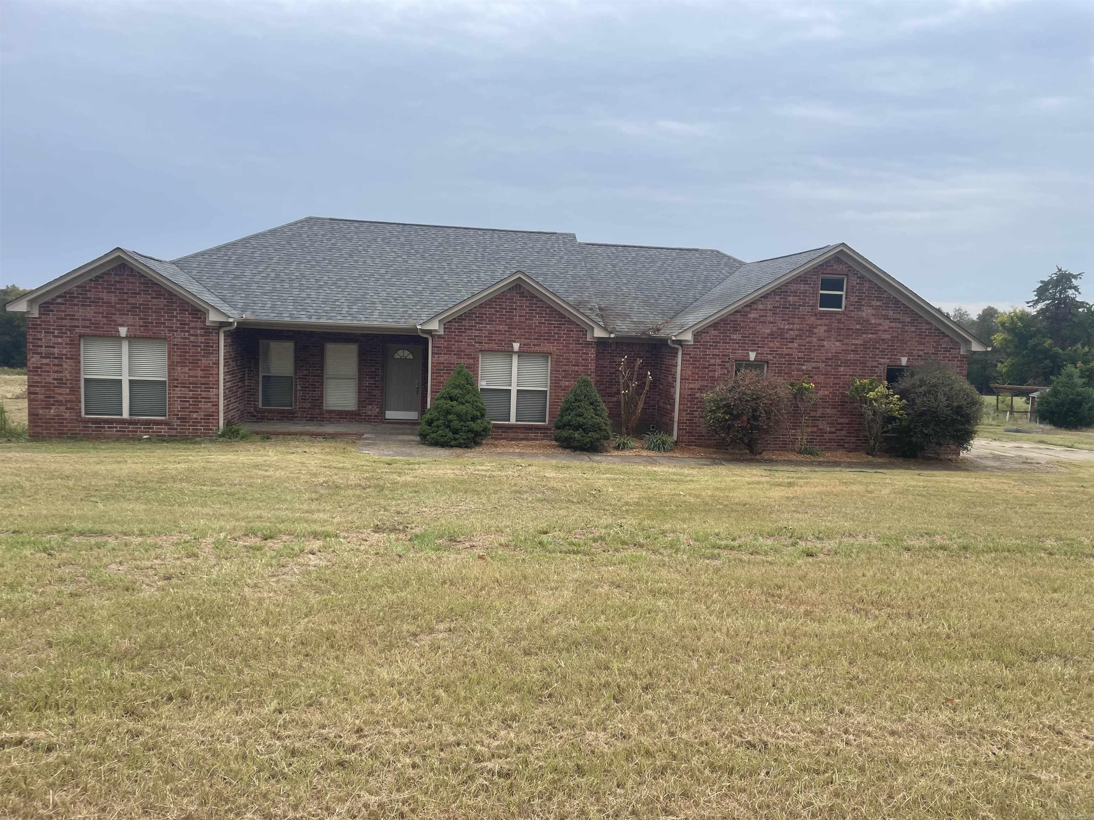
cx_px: 547
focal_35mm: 26
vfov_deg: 53.1
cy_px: 410
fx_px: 822
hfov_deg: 67.3
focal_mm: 4.2
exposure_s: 1/3401
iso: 50
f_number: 1.6
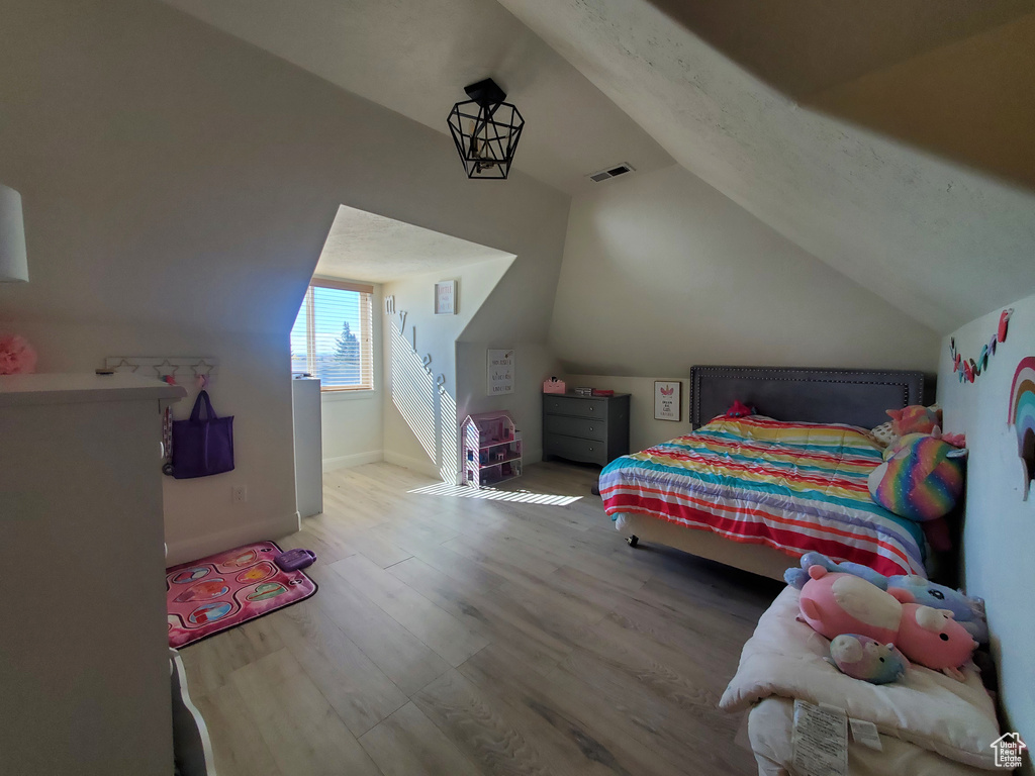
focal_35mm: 13
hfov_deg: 106.2
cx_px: 518
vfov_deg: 89.9
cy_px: 388
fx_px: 389
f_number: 2.2
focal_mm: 1.8
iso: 100
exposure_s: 1/120
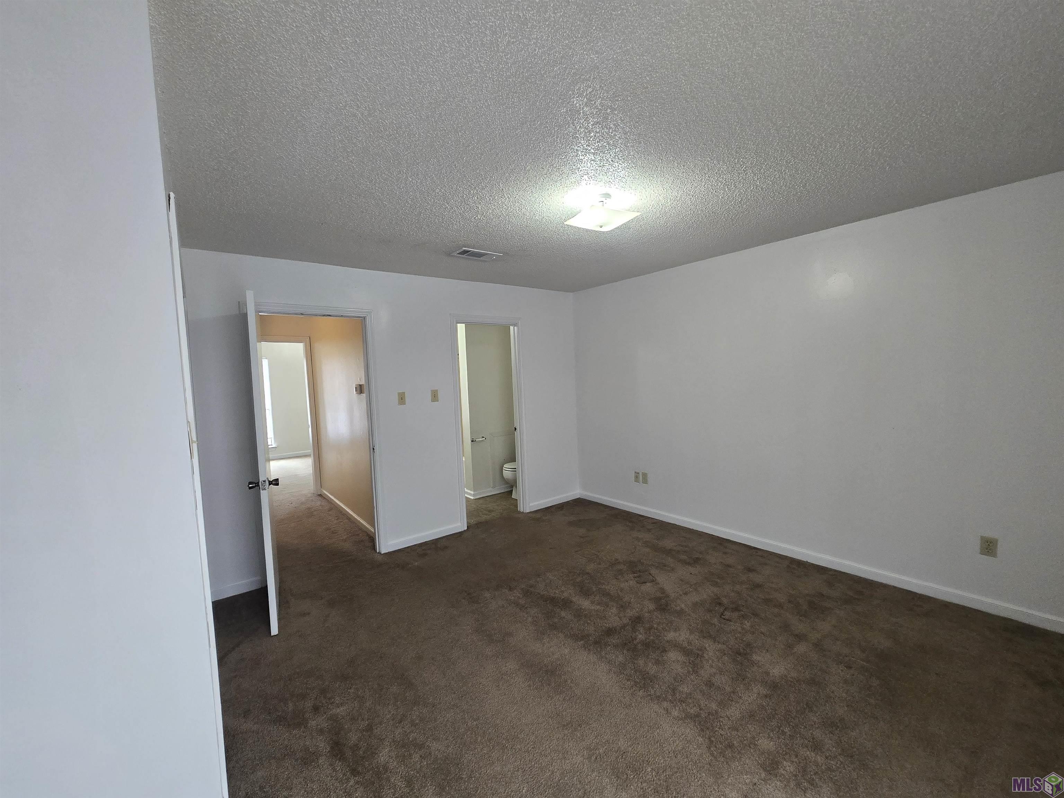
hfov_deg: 106.2
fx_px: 400
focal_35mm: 13
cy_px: 399
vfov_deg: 89.9
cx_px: 532
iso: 250
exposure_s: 1/60
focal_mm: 2.2
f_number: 2.2
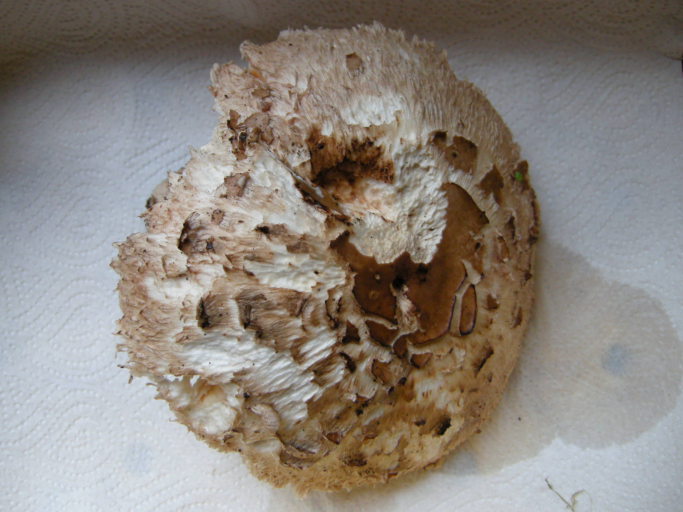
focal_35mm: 35
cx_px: 342
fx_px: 691
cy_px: 256
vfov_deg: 40.7
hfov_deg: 52.6
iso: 204
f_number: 2.7
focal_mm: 7.5
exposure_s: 1/48
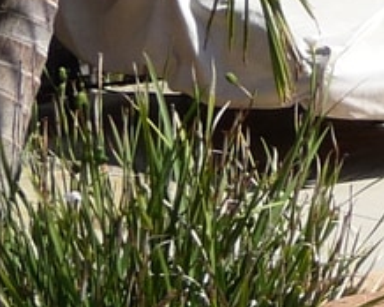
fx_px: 3259
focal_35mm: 287
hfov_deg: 6.3
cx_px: 1052
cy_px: 293
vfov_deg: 5.4
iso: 100
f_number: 4.2
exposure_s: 1/640
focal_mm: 8
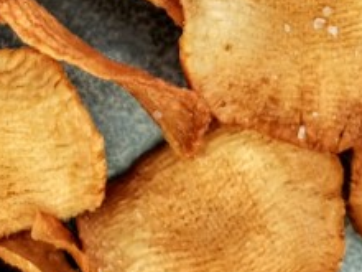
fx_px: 2771
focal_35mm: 265
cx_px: -76
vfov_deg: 5.6
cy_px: 26
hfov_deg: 7.4
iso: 80
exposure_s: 1/120
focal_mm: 5.56
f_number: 1.6
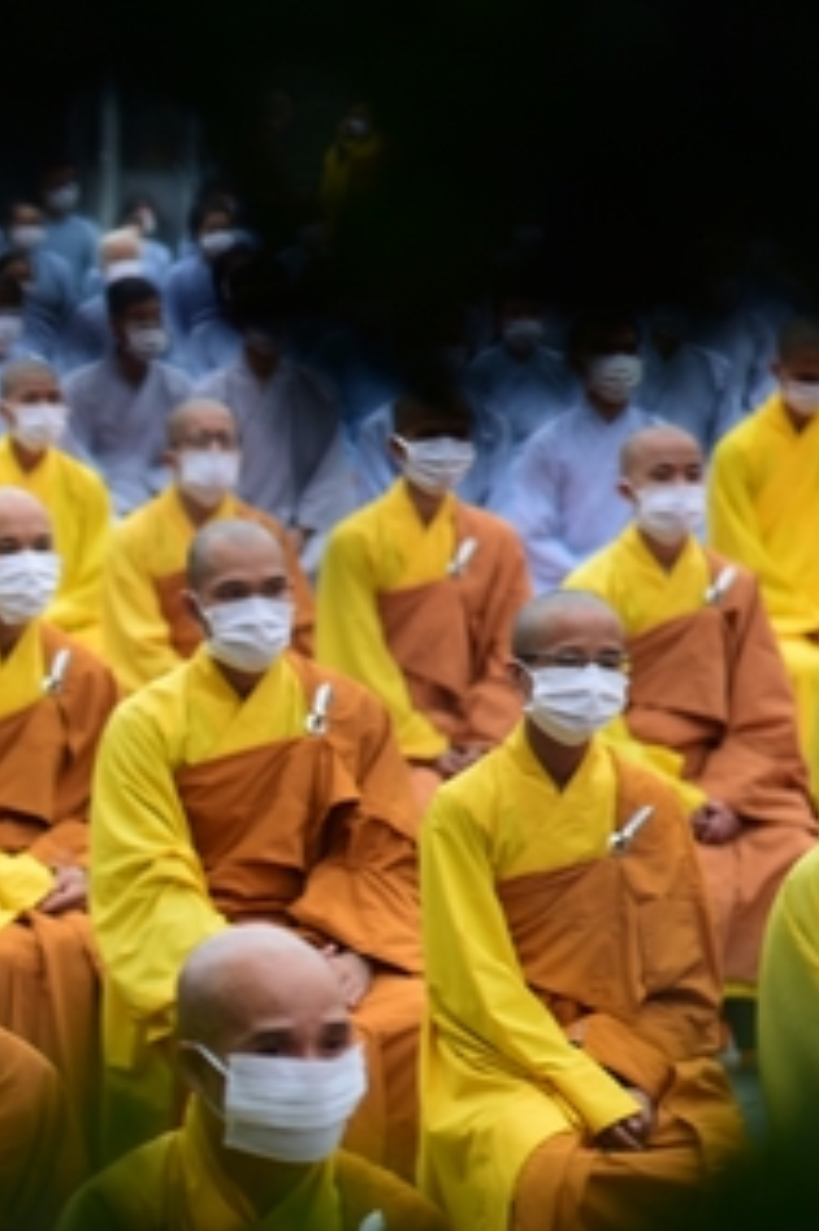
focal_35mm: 275
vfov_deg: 7.5
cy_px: 932
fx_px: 9395
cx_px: -425
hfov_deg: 5.0
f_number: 4
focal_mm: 120
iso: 400
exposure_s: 1/100
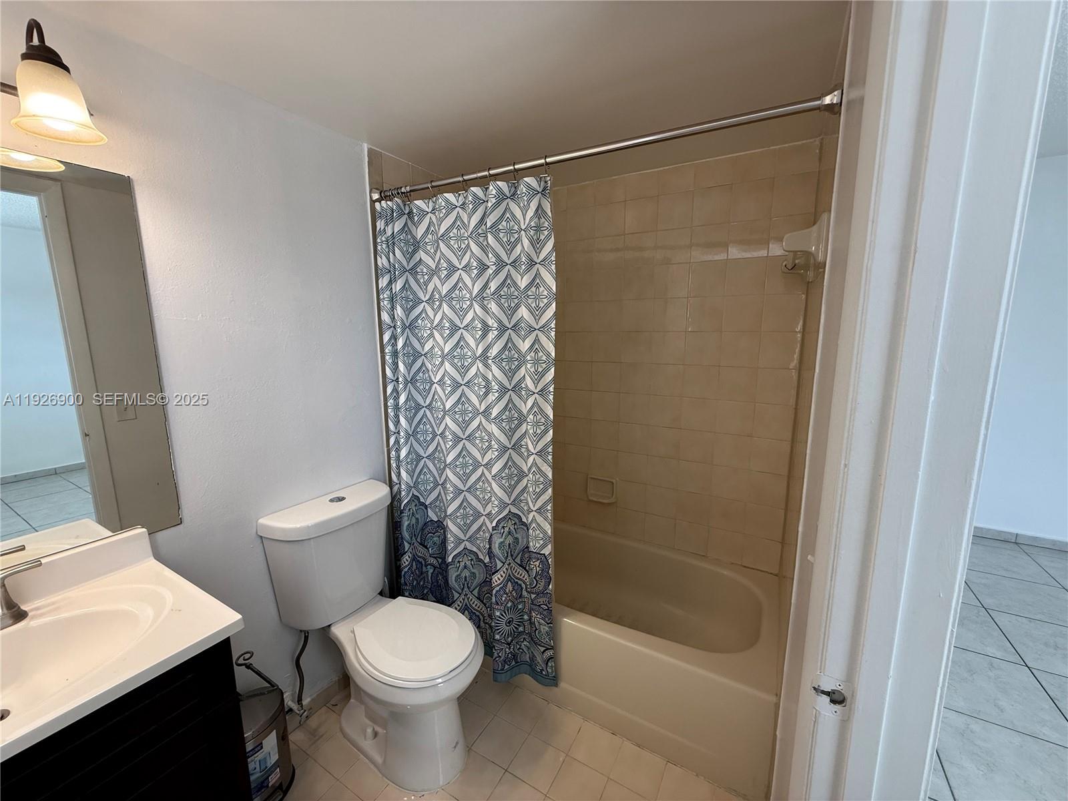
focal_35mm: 14
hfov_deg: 102.1
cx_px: 534
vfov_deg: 85.7
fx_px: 432
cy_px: 400
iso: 100
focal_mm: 2.22
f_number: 2.2
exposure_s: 1/120
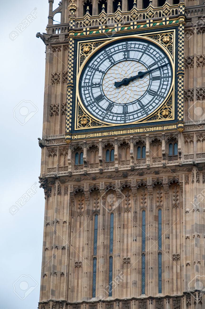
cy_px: 154
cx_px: 102
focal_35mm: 158
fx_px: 1349
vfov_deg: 13.1
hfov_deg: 8.7
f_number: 8
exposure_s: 1/250
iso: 200
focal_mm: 105
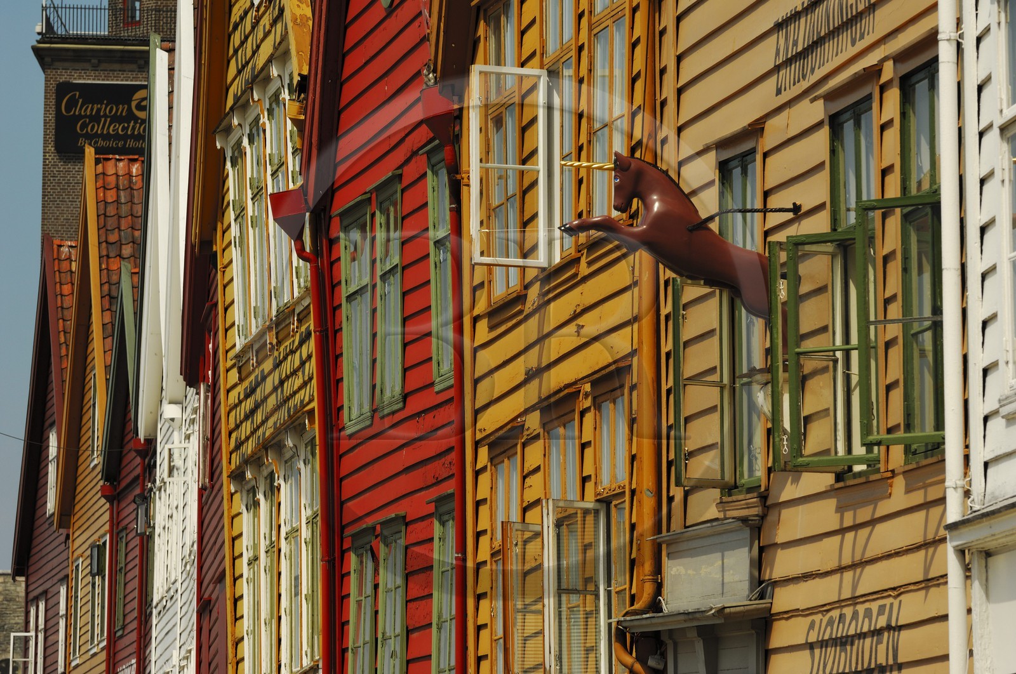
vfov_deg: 5.7
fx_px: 6764
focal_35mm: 240
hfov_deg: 8.6
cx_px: 508
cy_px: 337
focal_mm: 160
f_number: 9.5
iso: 100
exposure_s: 1/320
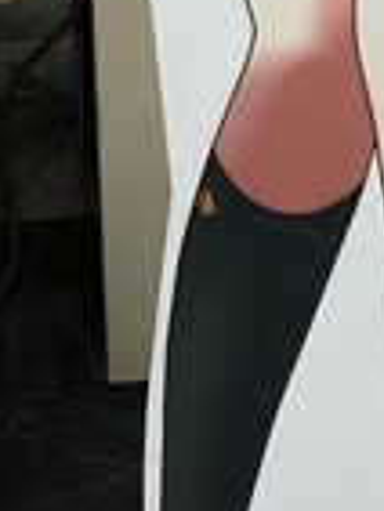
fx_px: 2348
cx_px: 210
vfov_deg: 11.2
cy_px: -518
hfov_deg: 9.3
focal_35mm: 159
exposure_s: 1/30
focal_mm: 3.99
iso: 25
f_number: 1.8
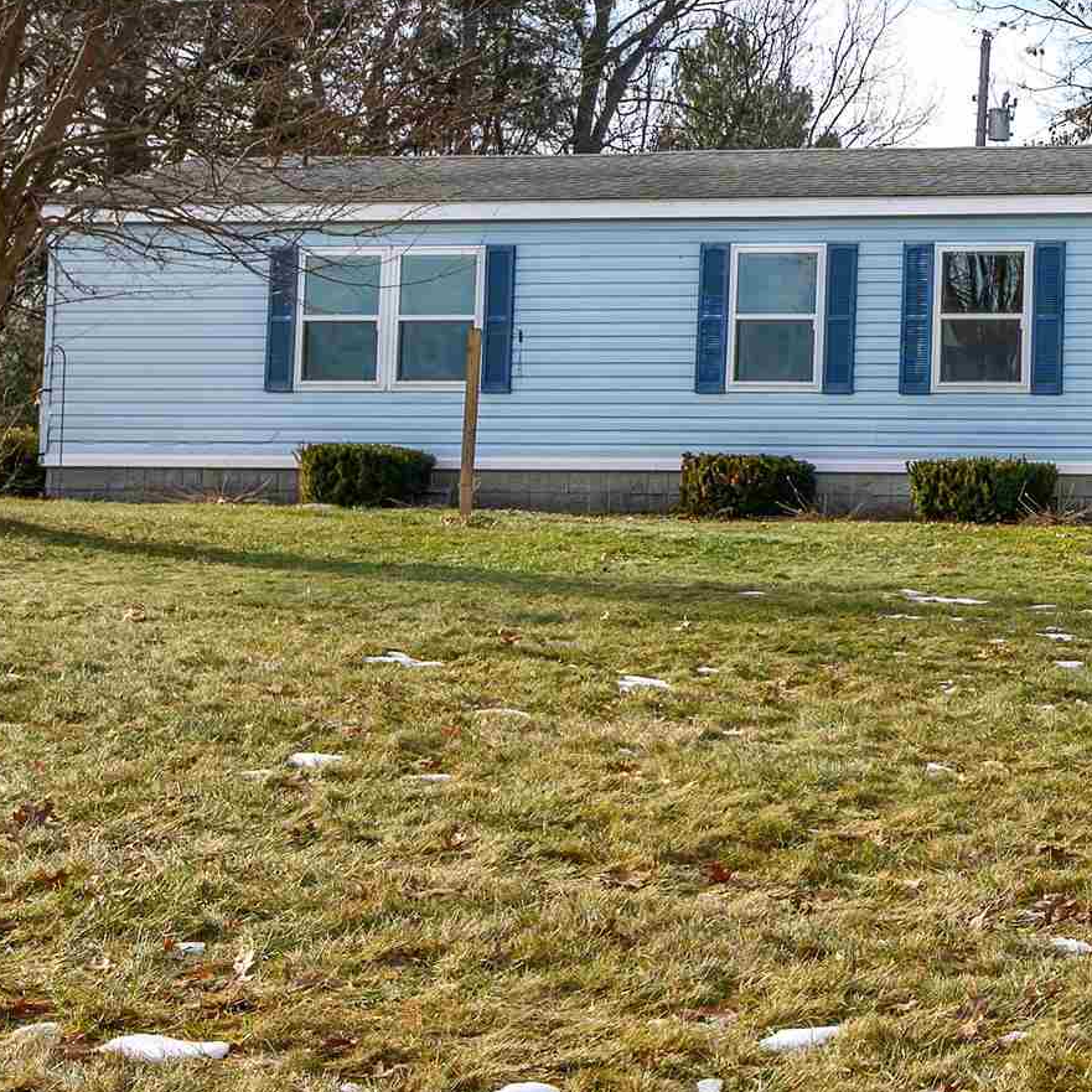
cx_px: 1572
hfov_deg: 19.3
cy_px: 305
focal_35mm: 80
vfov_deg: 21.5
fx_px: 2855
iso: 400
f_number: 8
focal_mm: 27
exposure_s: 1/1600
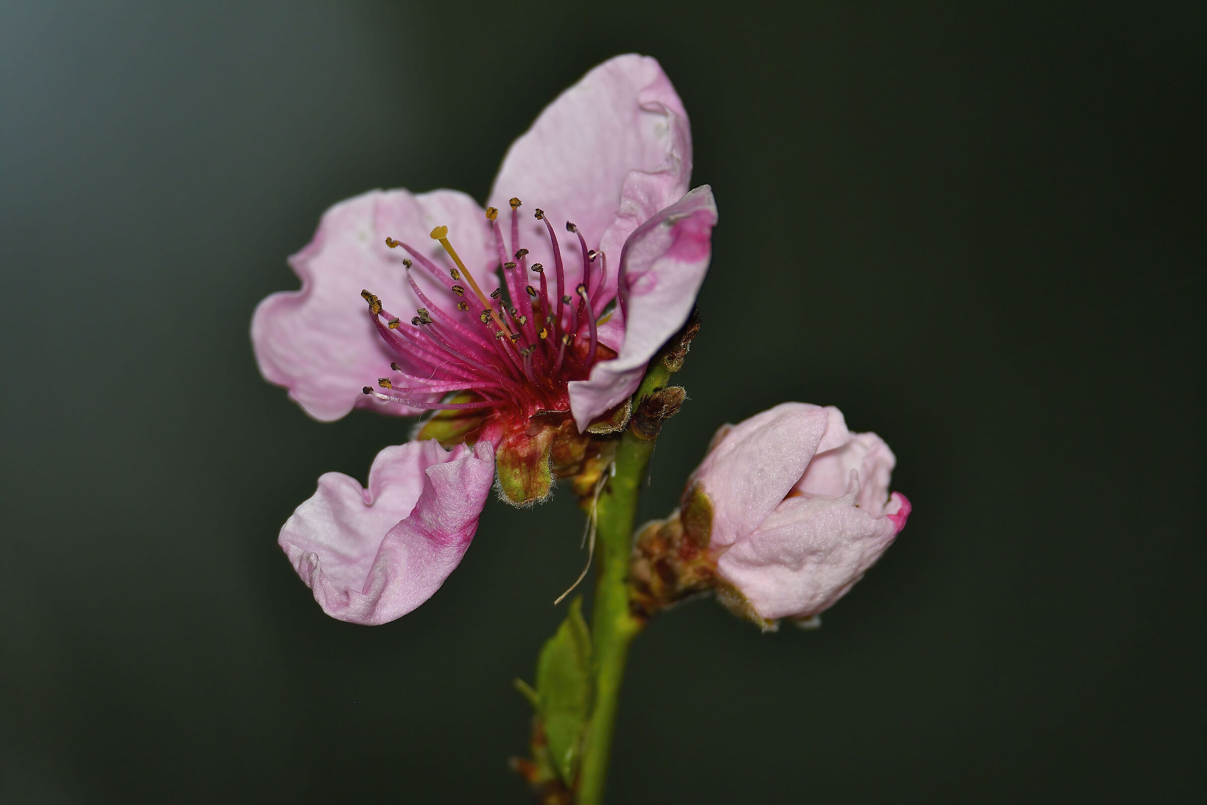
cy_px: 402
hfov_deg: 2.7
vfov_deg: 1.8
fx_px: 25144
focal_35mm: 750
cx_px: 604
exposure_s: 1/1250
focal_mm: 500
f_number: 8
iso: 800
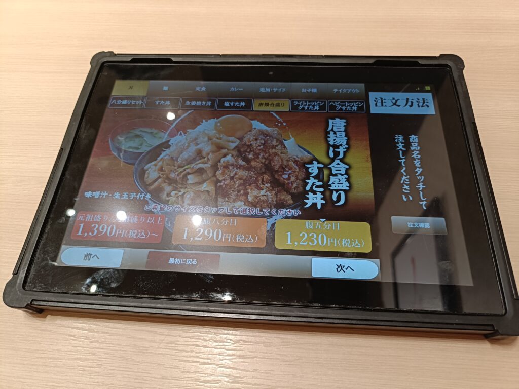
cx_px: 260
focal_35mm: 25
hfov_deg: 69.4
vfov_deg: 54.9
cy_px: 194
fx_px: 375
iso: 400
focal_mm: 4.7
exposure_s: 1/50
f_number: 1.7
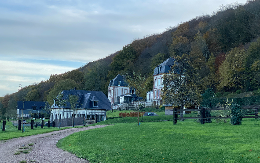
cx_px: 132
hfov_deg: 36.3
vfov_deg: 23.1
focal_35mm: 56
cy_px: 93
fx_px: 397
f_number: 2
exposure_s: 1/291
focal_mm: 6
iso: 25
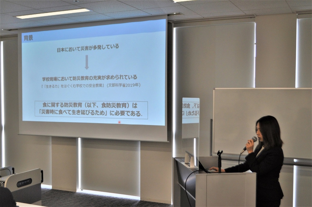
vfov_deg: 29.8
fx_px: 390
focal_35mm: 45
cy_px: 104
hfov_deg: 43.7
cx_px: 156
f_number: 4.5
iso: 400
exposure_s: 1/80
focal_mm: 30
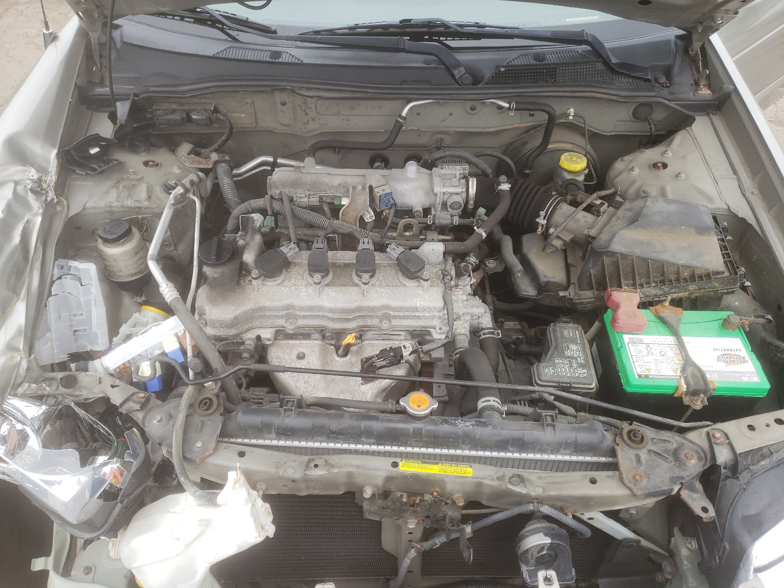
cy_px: 294
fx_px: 589
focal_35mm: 26
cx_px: 392
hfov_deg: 67.3
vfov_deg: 53.1
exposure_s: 1/625
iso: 50
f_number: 1.5
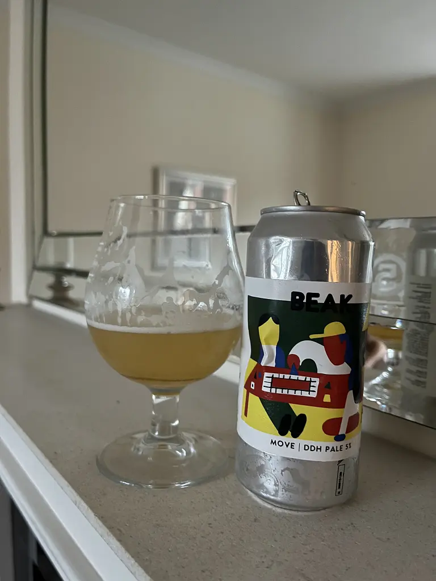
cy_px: 290
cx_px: 218
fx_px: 437
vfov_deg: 67.3
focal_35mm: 26
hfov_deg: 53.1
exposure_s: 1/17
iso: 800
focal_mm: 5.1
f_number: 1.6
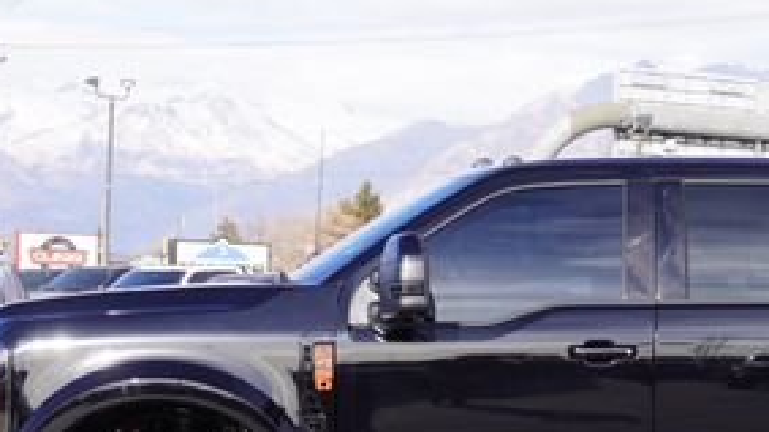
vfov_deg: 10.9
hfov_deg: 18.9
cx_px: 750
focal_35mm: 110
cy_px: 467
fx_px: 2246
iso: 100
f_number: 8
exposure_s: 1/100
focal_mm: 31
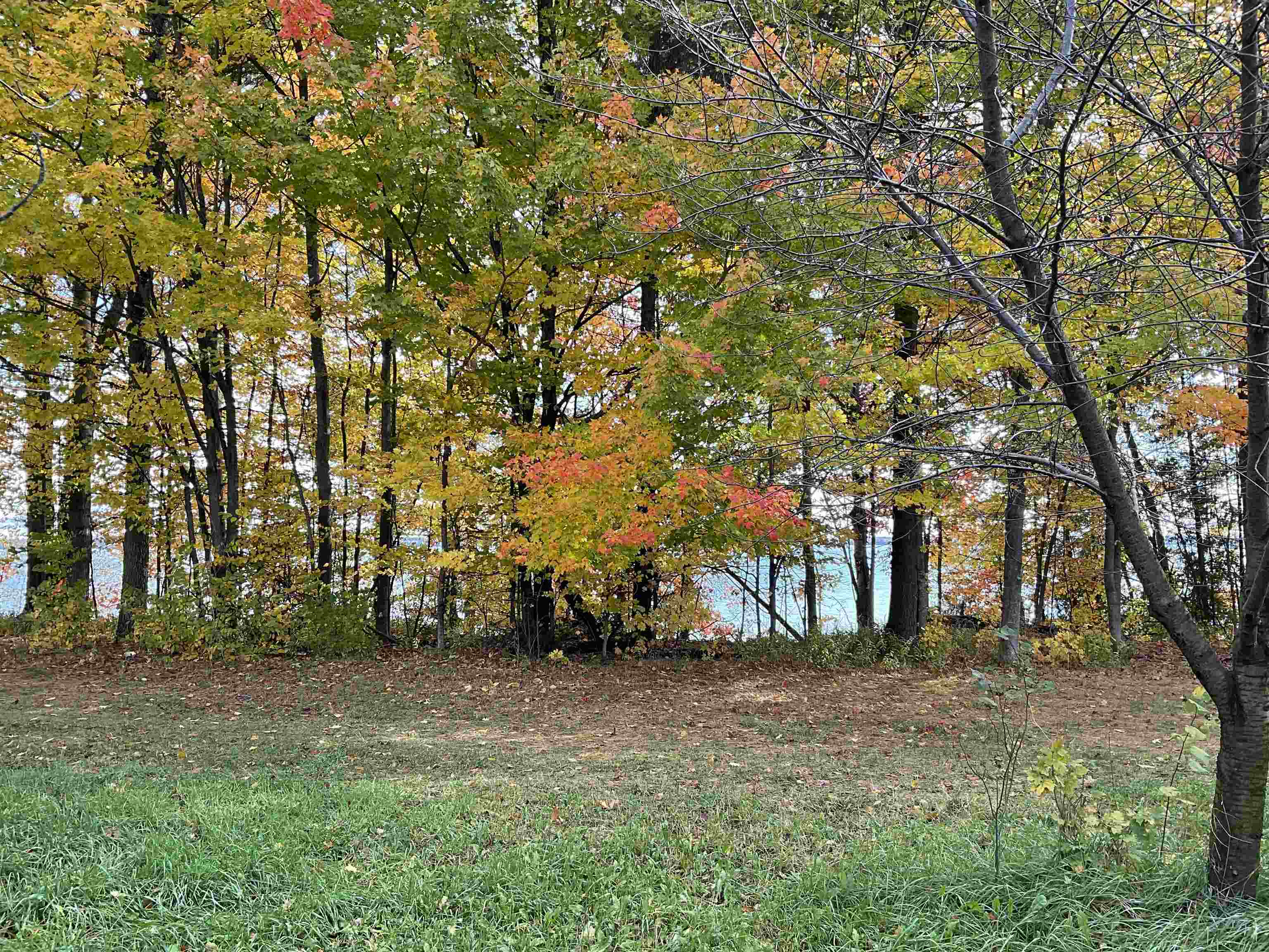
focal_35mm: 29
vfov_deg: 48.2
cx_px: 634
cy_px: 476
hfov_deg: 61.7
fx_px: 1063
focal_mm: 3
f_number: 1.8
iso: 16
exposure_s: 1/146
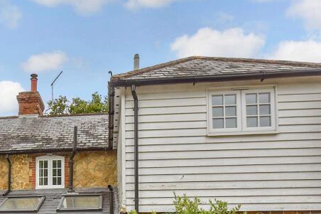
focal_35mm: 34
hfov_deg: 52.9
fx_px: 303
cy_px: 217
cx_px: 74
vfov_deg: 35.0
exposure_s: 1/320
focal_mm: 10
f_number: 8
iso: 250
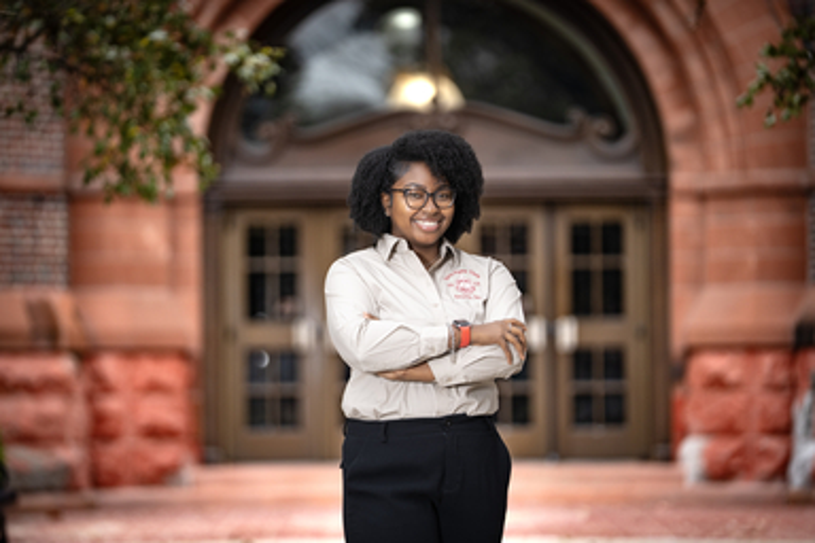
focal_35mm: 181
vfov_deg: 7.6
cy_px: 272
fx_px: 4097
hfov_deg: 11.4
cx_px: 408
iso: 80
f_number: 2.8
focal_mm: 181
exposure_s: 1/160
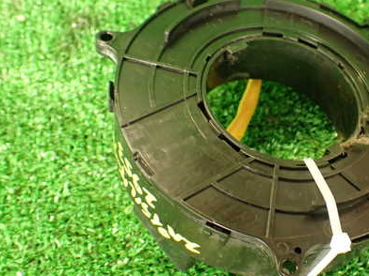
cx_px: 281
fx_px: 522
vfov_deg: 29.7
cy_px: 130
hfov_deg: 37.9
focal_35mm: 49
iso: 400
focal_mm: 5.79
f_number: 2.4
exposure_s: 1/30
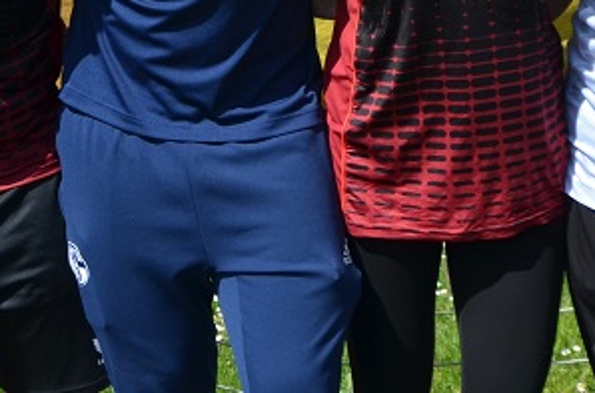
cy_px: -156
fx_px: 2819
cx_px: 146
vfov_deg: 7.9
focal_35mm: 171
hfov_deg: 12.0
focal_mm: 34
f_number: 9
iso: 100
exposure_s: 1/320
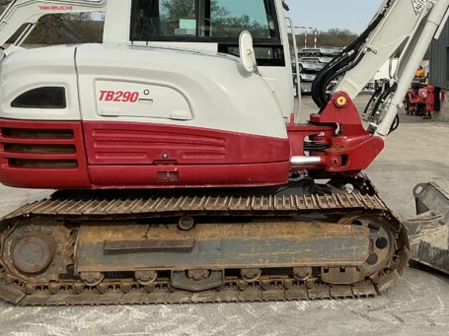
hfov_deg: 29.5
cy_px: 49
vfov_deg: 22.8
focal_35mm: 63
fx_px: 817
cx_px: 405
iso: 25
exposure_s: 1/1848
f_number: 1.8
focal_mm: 3
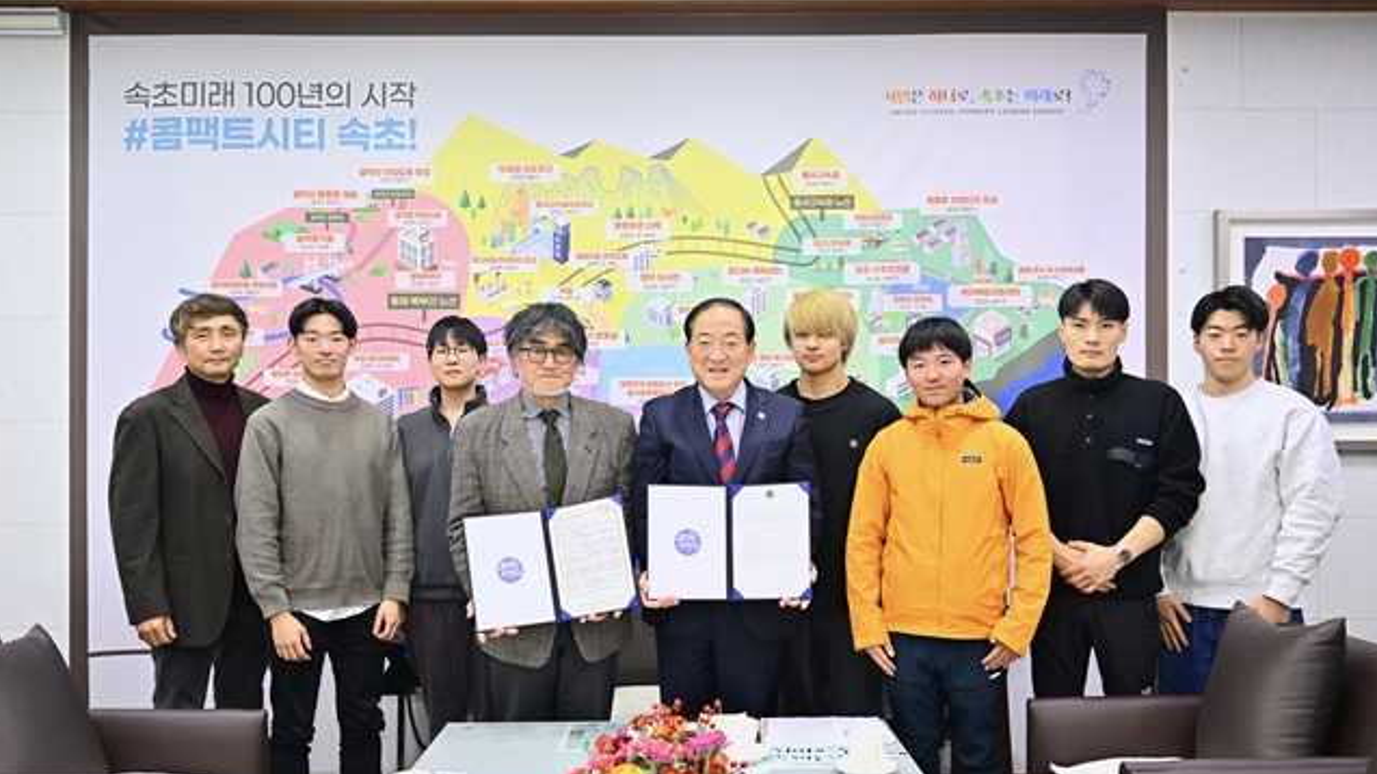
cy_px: 433
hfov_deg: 61.8
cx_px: 685
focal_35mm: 32
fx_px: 1151
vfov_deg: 37.1
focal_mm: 29.5
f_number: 3.2
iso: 640
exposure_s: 1/200
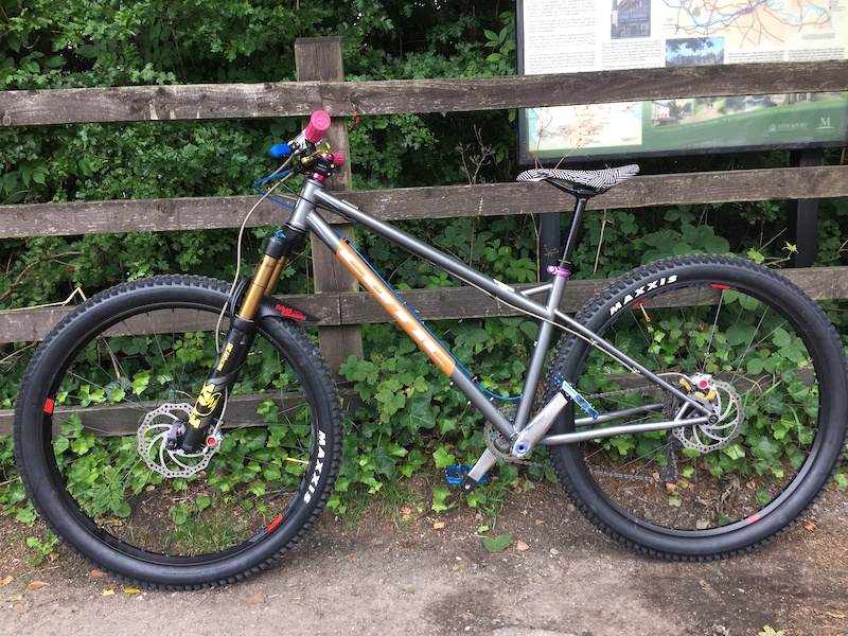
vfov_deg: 48.2
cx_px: 424
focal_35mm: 29
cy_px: 318
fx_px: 710
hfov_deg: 61.7
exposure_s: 1/100
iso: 32
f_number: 2.2
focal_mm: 4.15
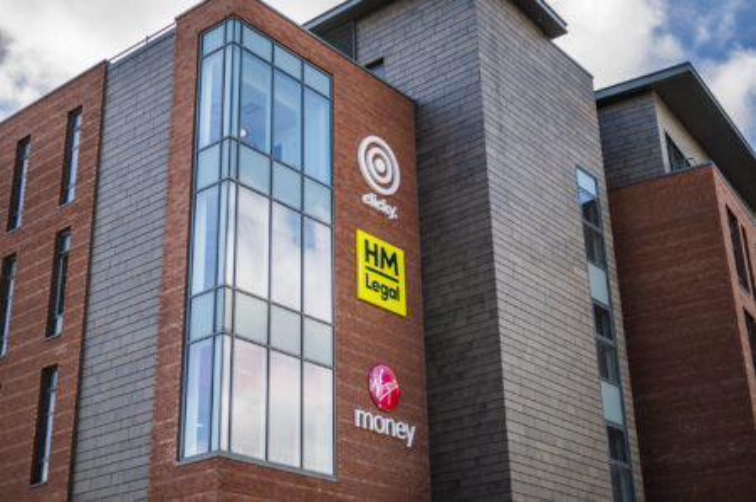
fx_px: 1049
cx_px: 378
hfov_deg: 39.6
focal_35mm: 50
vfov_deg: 26.9
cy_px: 251
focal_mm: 50
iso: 160
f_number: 2.2
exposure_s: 1/4000
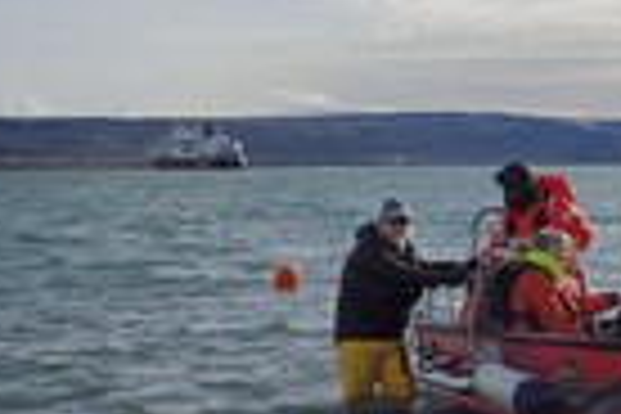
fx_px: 1259
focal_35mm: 73
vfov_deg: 18.3
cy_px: 400
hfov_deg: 24.3
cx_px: 801
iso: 200
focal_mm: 24
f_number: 9
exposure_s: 1/500
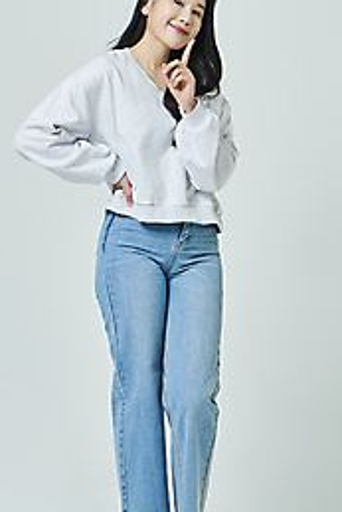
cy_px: 227
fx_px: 1537
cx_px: 165
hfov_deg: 12.7
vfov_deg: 18.9
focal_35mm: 108
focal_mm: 70
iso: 100
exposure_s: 1/125
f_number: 11
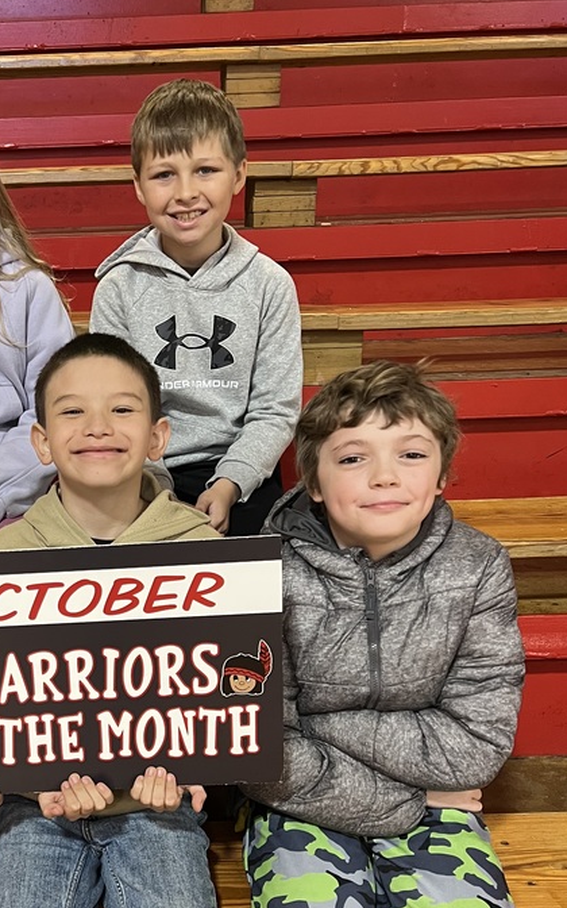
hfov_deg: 29.5
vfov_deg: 46.5
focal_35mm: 42
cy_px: 605
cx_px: 77
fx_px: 1038
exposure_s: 1/60
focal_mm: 5.7
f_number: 1.5
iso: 200
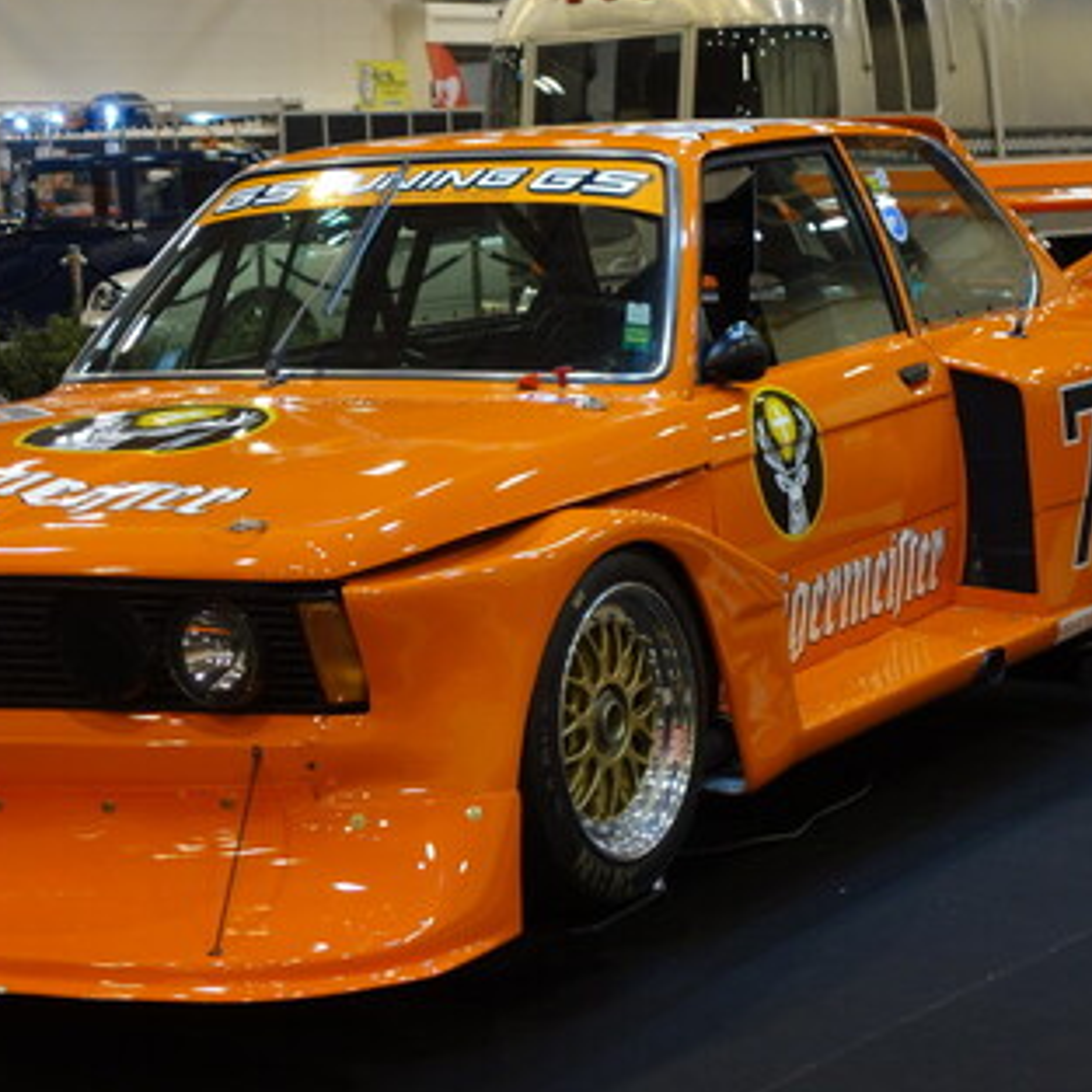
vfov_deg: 23.1
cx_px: 495
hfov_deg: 23.1
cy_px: 506
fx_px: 2677
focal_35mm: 75
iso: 160
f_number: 3.2
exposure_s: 1/50
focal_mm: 17.18
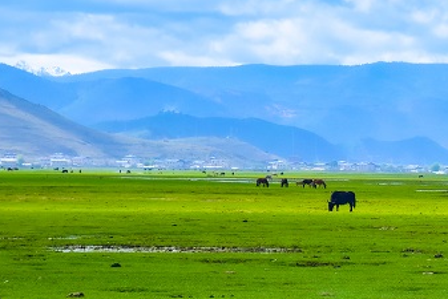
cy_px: 37
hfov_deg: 7.2
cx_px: 568
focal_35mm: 282
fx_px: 3511
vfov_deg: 4.9
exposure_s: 1/2500
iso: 640
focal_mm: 95
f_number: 5.6
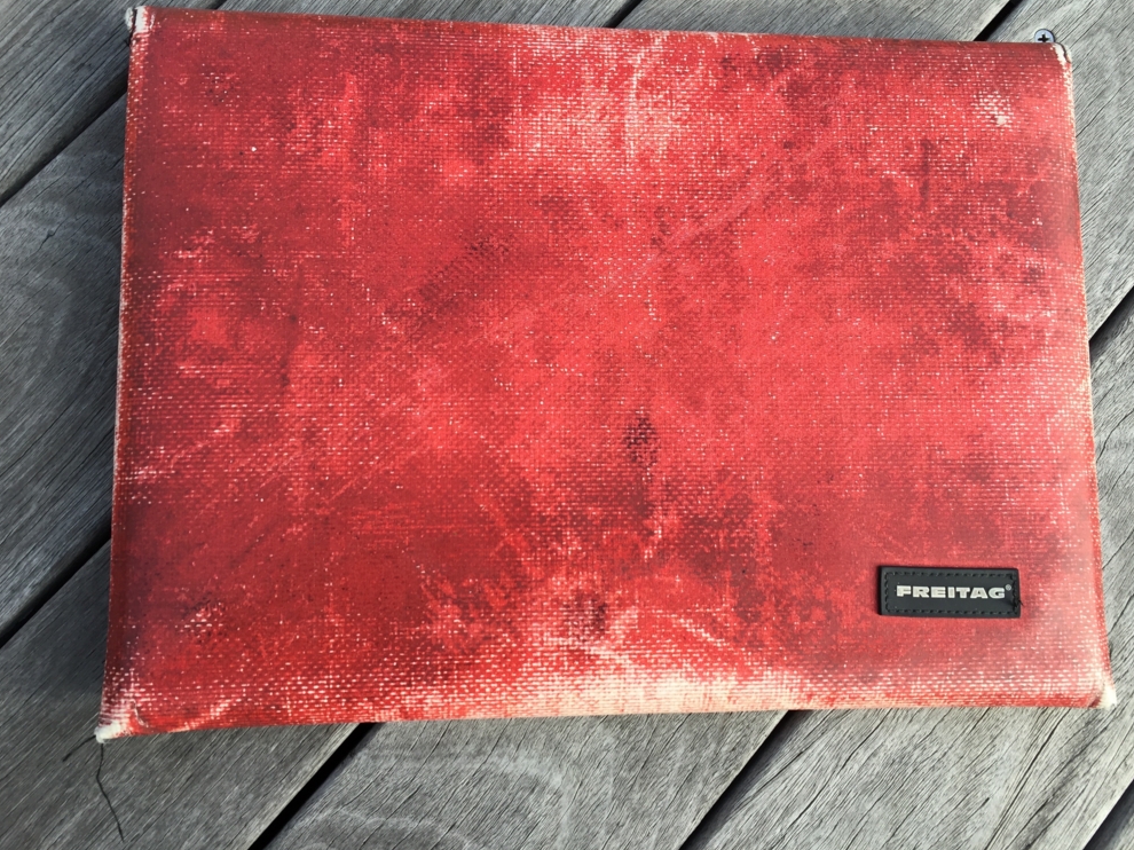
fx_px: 983
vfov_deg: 46.8
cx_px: 567
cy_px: 418
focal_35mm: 30
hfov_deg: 60.0
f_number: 2.2
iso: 32
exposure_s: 1/465
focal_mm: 4.15
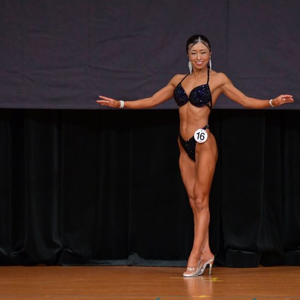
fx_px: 3775
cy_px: 150
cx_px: 192
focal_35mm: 385
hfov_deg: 4.6
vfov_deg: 4.6
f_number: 5.6
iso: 4000
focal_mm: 200
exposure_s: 1/400
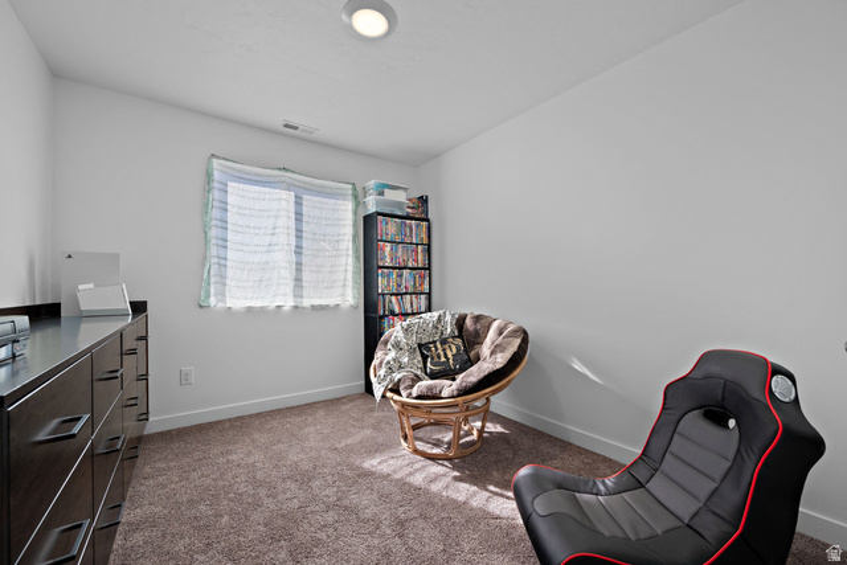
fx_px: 329
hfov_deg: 104.2
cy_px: 282
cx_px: 424
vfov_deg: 81.2
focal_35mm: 14
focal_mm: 14
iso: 500
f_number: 8
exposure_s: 1/20
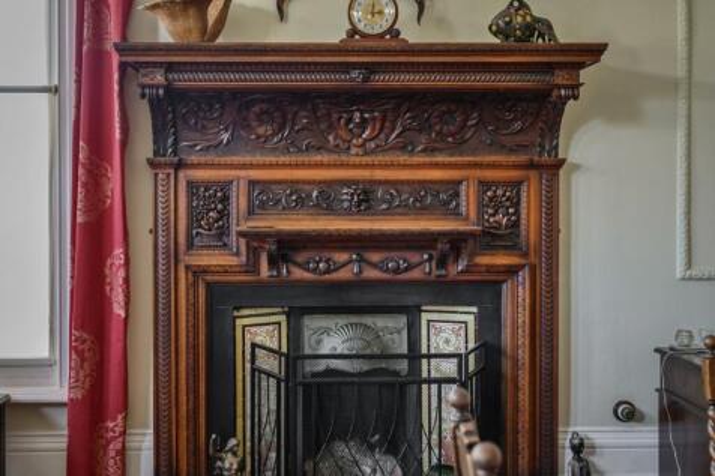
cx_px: 358
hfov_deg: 48.5
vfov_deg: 33.4
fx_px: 794
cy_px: 238
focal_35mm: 40
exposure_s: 1/50
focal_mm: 40
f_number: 5
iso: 1250
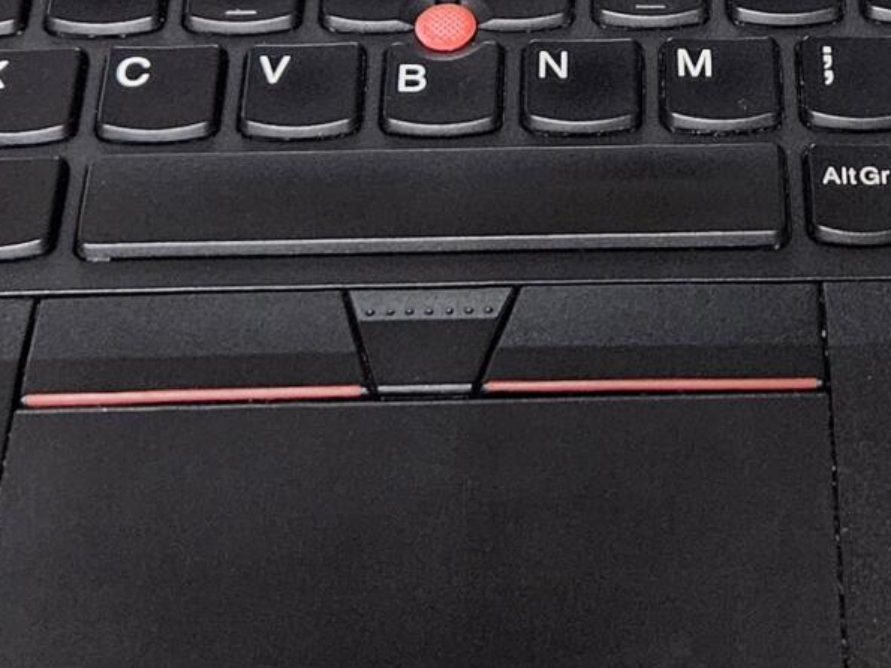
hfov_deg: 19.6
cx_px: 744
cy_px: -1
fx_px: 2548
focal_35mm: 99
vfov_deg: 14.7
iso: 500
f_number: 1.8
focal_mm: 5.4
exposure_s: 1/100
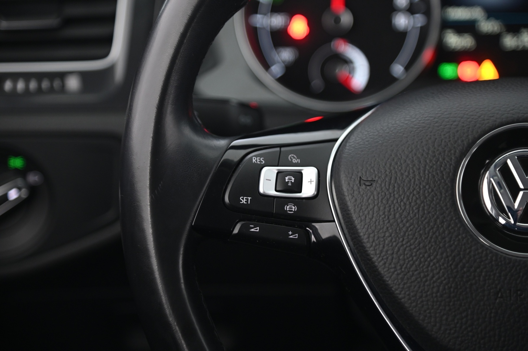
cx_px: 264
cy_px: 176
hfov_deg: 17.1
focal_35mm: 120
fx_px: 1759
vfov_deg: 11.4
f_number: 4
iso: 2000
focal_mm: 120
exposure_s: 1/15
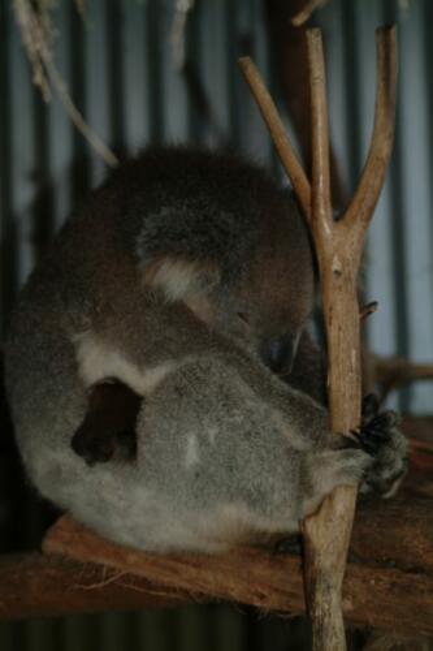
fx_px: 1516
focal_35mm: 84
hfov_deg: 16.3
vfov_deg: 24.2
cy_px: 326
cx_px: 216
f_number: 4
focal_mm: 56
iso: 100
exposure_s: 1/60
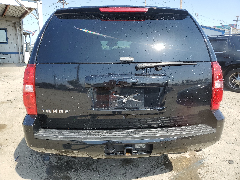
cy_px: 90
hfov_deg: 67.3
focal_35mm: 26
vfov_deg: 53.1
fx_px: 180
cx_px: 120
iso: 50
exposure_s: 1/1429
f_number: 1.5
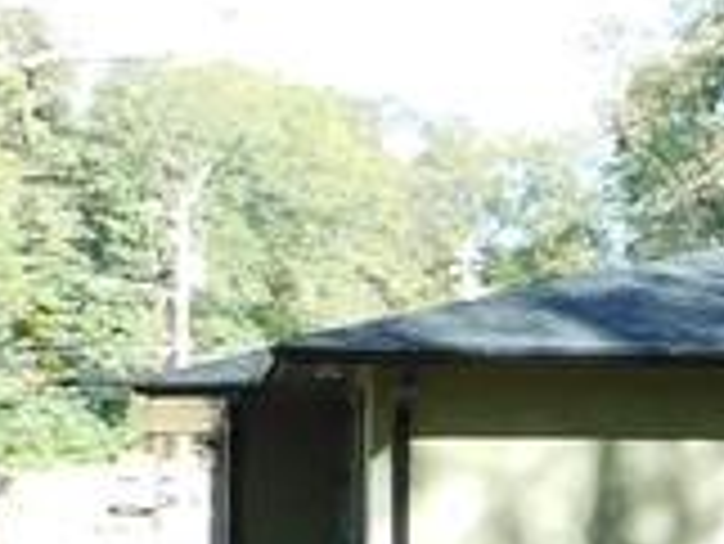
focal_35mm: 146
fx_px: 3056
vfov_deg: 10.2
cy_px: 373
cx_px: 1749
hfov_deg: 11.2
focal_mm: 4
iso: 125
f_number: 3
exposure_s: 1/200
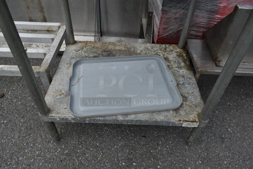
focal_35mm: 27
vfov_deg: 48.0
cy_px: 84
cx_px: 126
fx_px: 190
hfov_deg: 67.3
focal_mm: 18
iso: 100
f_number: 7.1
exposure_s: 1/200
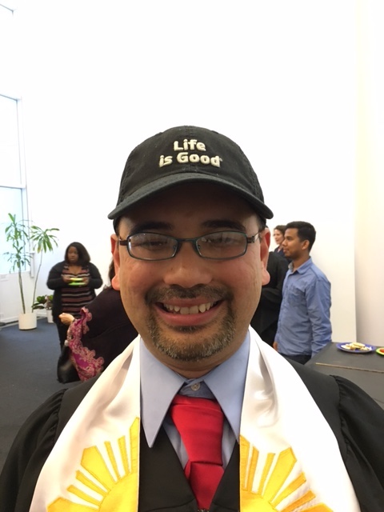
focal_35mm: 29
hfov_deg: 48.2
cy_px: 256
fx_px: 429
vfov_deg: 61.7
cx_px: 192
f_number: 2.2
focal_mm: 4.15
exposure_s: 1/15
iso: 200
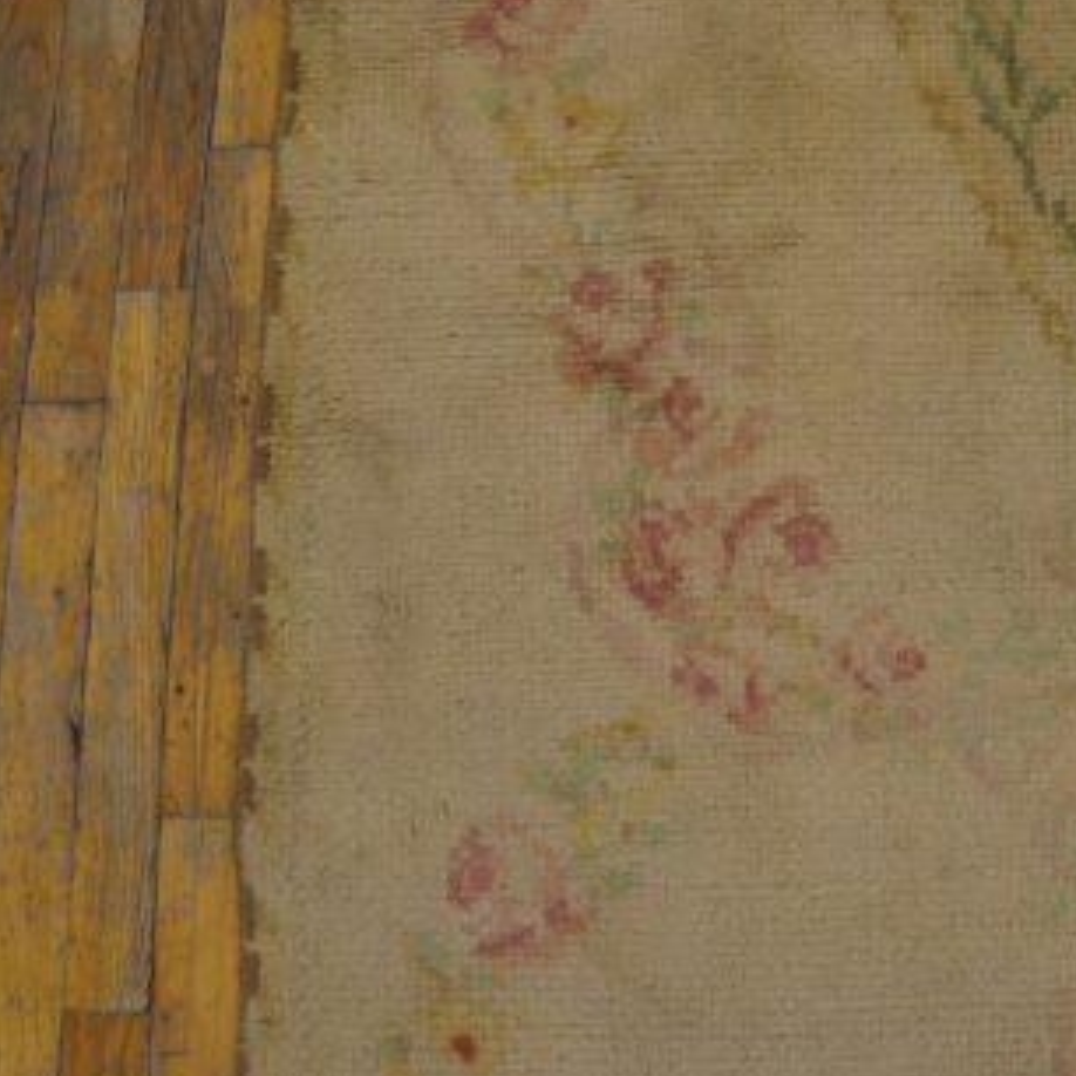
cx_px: 985
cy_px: 452
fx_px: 1583
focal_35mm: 45
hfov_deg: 35.2
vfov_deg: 37.5
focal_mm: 18
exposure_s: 1/60
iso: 400
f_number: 4
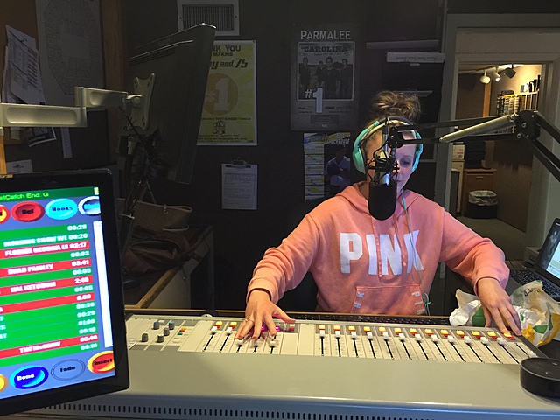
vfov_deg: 48.2
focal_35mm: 29
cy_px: 210
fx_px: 469
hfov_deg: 61.7
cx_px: 280
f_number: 2.2
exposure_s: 1/15
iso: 125
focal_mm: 4.15
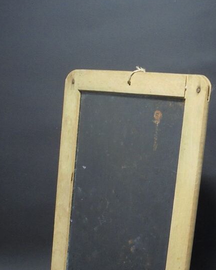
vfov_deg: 30.0
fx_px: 495
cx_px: 141
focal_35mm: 62
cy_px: 202
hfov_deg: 24.5
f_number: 4.2
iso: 200
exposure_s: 1/30
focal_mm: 6.9
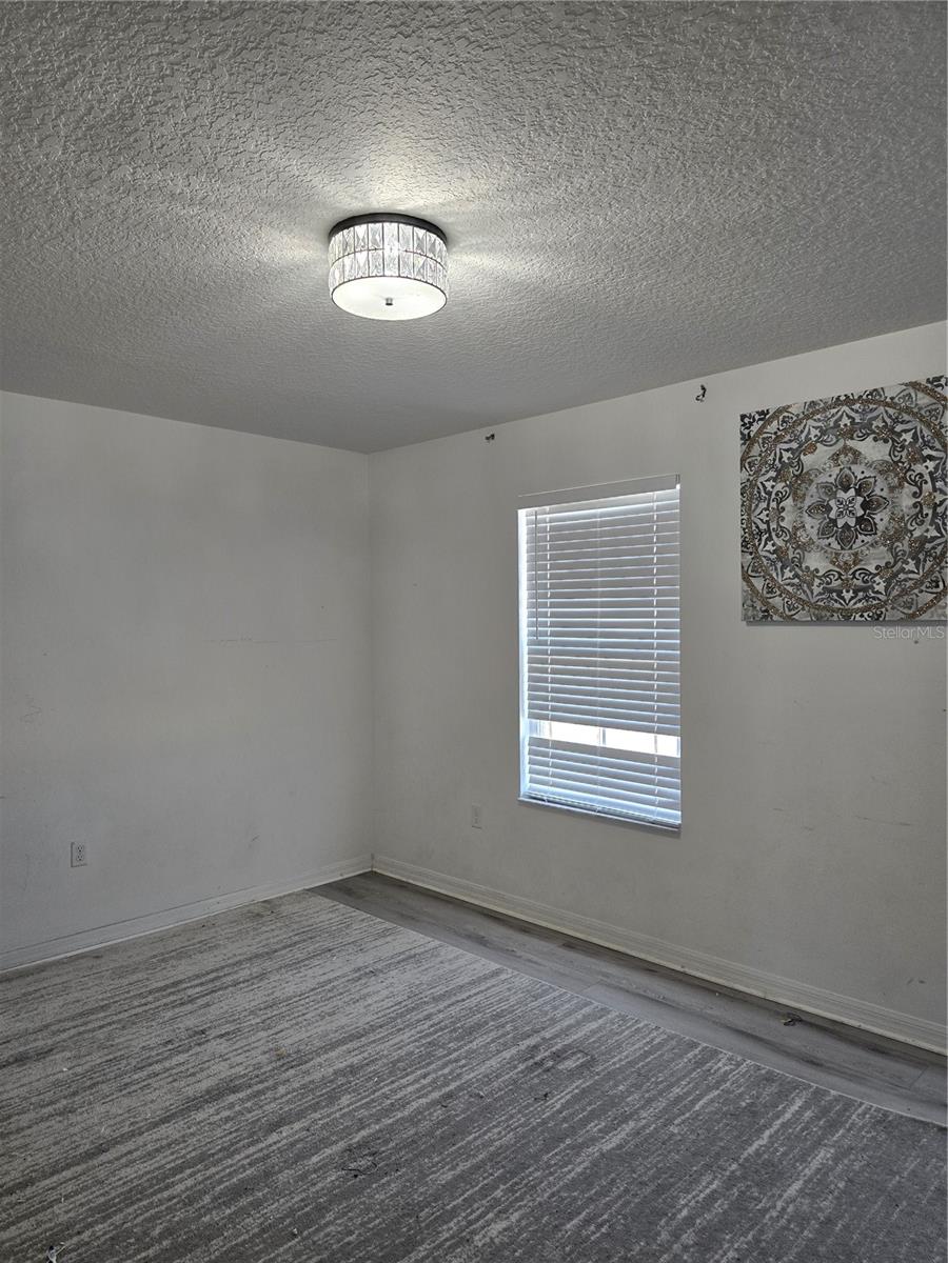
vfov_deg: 73.9
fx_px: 840
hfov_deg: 58.9
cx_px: 474
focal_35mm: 23
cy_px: 632
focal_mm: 6.3
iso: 160
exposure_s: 1/120
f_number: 1.7
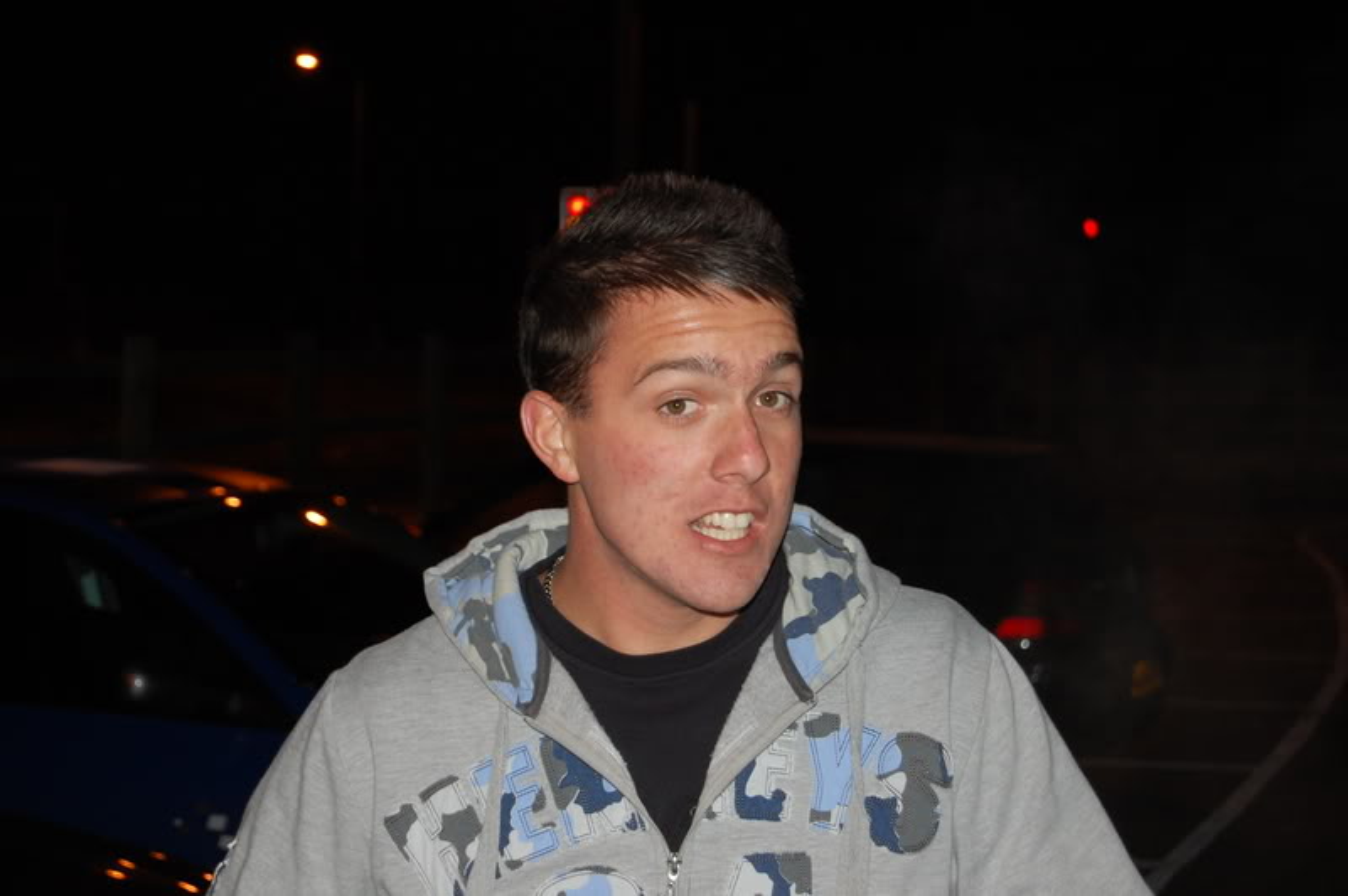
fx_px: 3087
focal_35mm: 82
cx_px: 674
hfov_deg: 24.6
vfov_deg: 16.5
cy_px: 448
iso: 400
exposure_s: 1/60
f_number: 5.6
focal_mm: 55
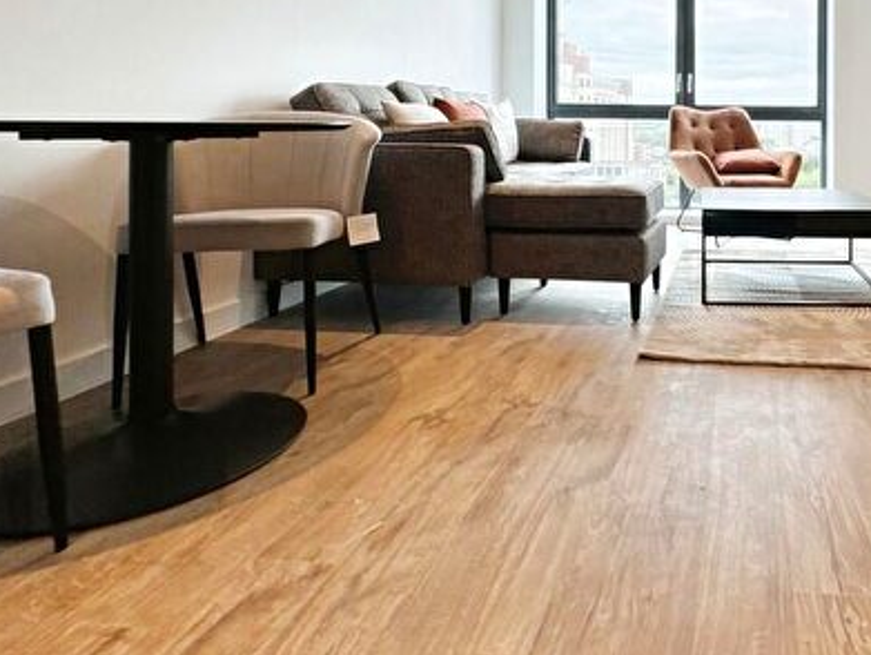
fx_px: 630
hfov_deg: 63.5
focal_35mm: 25
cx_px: 694
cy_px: 139
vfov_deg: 51.8
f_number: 2.2
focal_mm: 2.22
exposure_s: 1/100
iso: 40
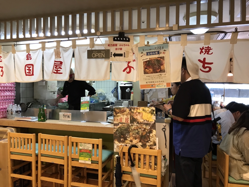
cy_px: 94
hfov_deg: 63.4
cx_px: 124
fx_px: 201
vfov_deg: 49.7
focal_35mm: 28
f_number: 1.8
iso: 40
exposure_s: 1/24
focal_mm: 3.99
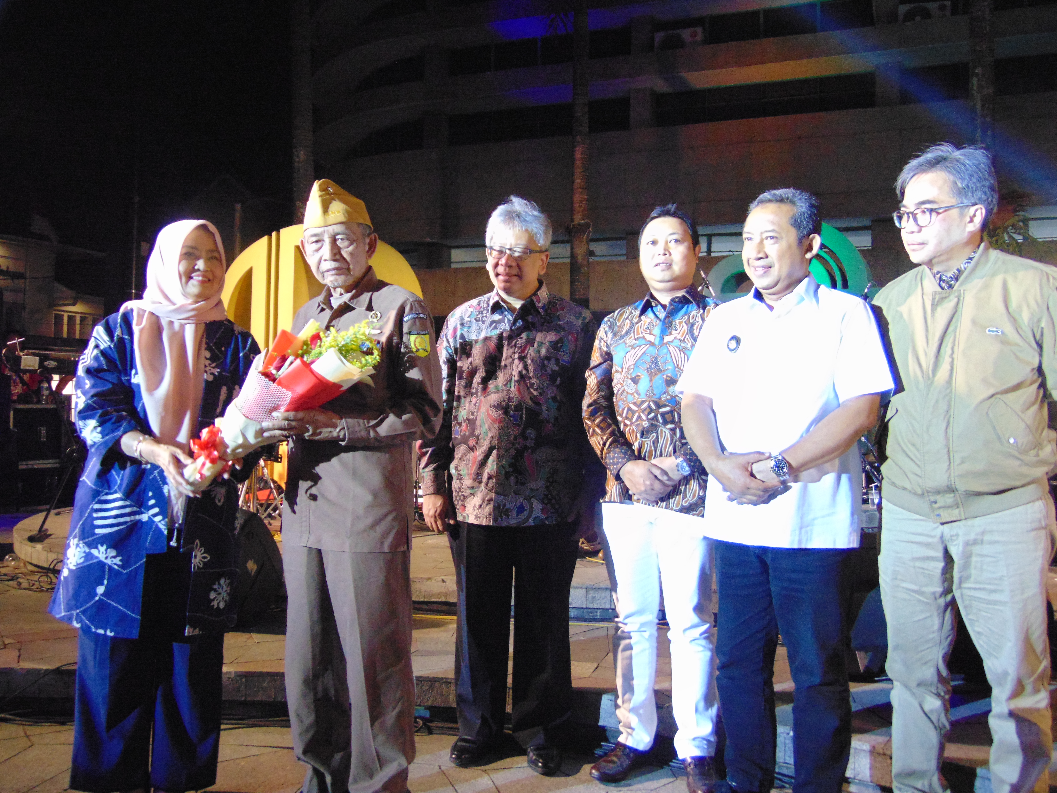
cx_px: 528
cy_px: 396
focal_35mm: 33
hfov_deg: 55.4
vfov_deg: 42.9
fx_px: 1008
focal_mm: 5.8
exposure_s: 1/20
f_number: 3.2
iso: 500
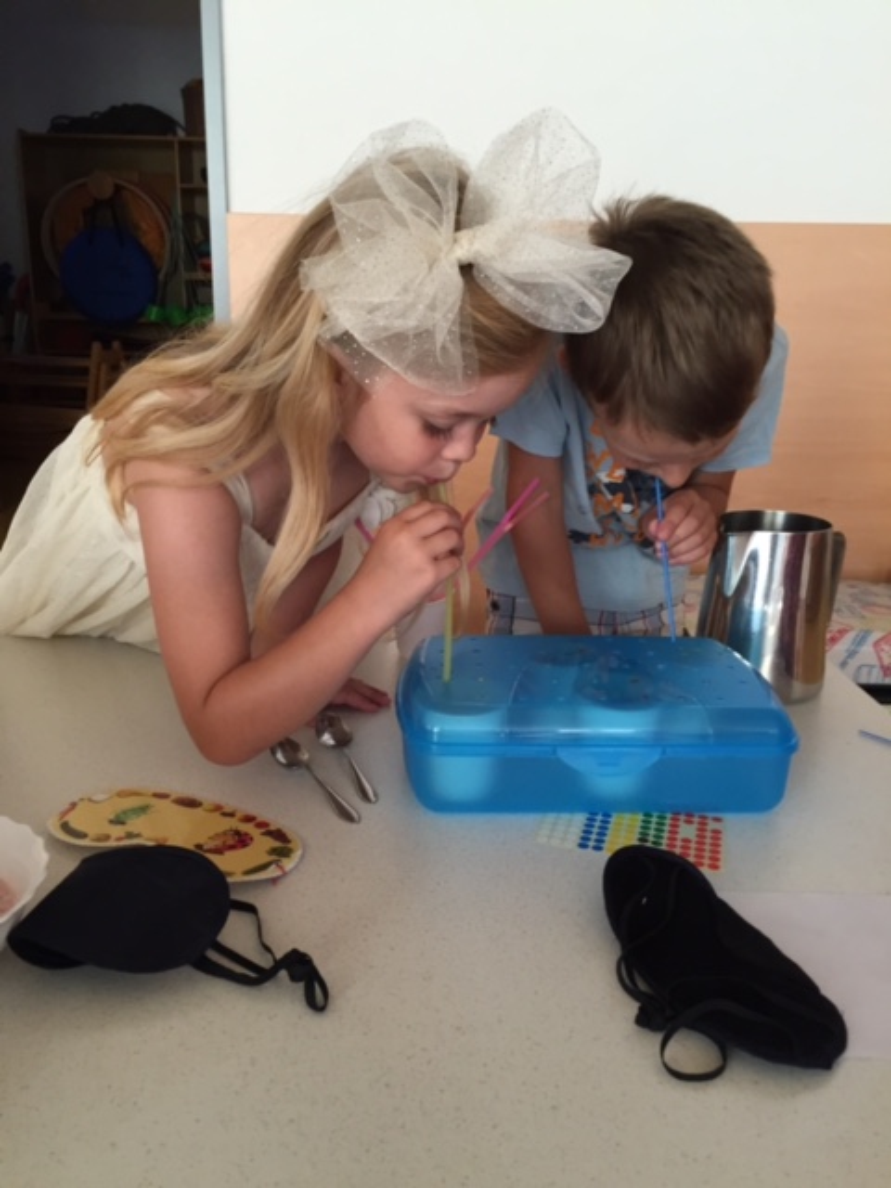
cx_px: 446
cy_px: 594
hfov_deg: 48.2
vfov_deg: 61.7
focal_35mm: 29
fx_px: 995
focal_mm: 4.15
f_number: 2.2
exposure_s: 1/30
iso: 50
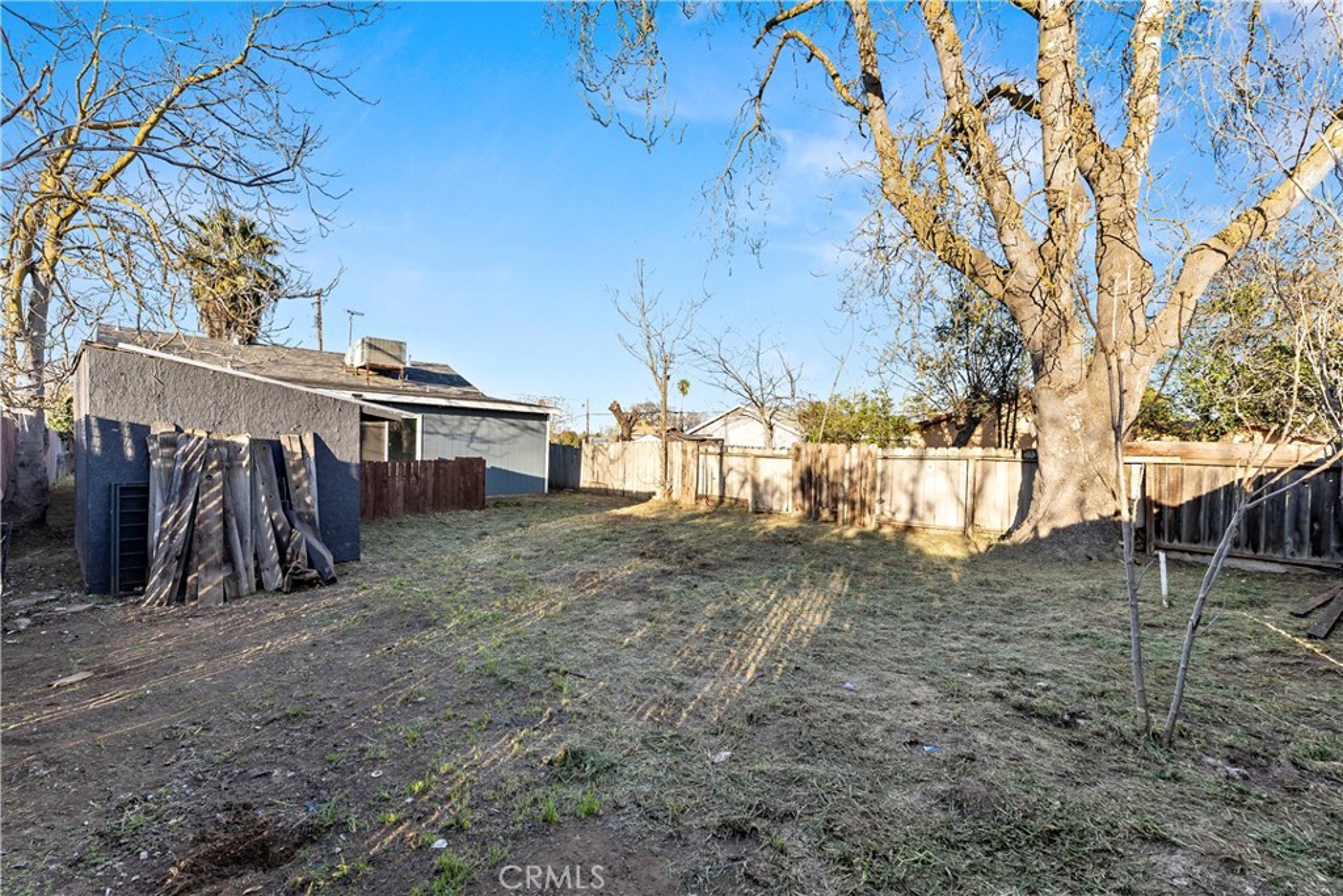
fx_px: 522
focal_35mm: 14
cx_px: 672
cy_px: 448
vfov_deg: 81.2
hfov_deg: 104.2
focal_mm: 14
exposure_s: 1/160
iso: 80
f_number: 6.3
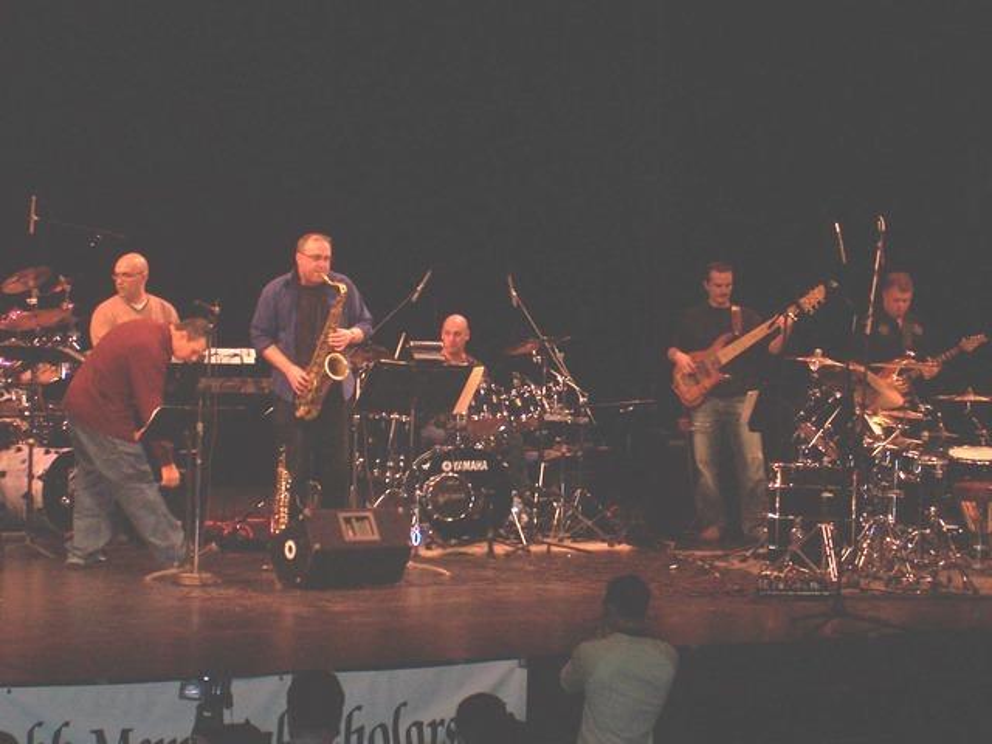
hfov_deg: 17.7
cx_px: 496
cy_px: 372
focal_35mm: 111
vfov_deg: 13.3
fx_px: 3181
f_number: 4.8
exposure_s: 1/90
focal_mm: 16.8
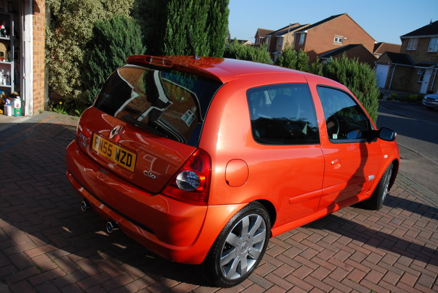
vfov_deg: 48.1
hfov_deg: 67.3
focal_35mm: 27
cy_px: 146
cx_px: 219
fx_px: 329
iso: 160
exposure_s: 1/800
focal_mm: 18
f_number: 4.5
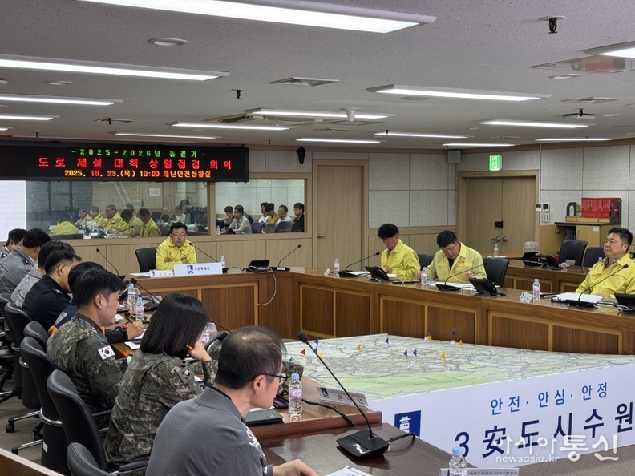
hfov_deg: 39.7
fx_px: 881
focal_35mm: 48
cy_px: 238
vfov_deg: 30.3
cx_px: 318
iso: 100
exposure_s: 1/78
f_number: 1.78
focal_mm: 6.76
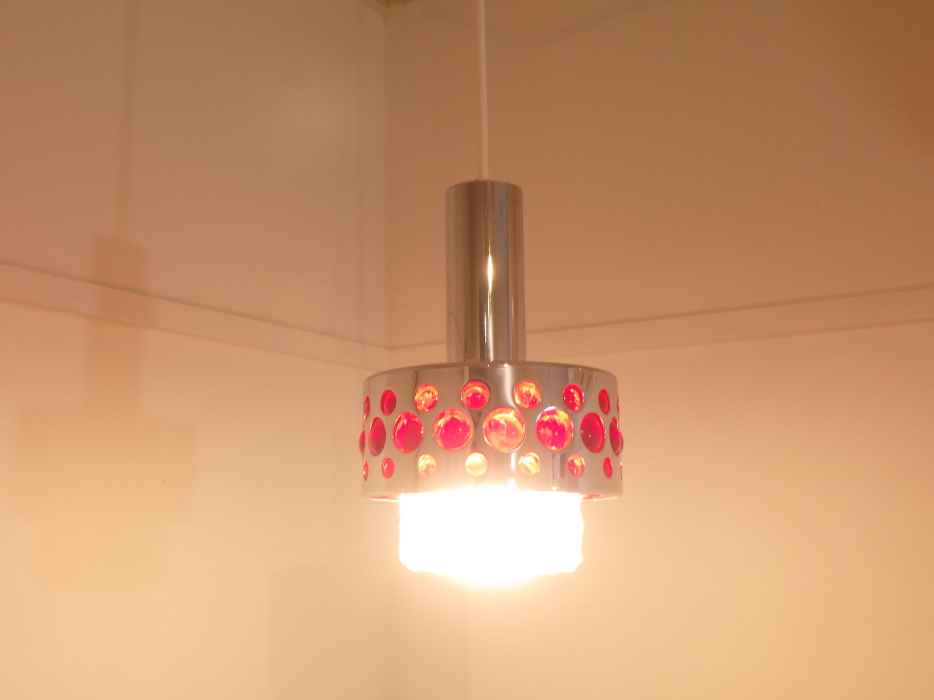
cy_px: 304
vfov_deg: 36.8
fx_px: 1052
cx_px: 399
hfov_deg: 47.7
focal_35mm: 39
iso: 125
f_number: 3.8
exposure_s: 1/25
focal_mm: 6.1
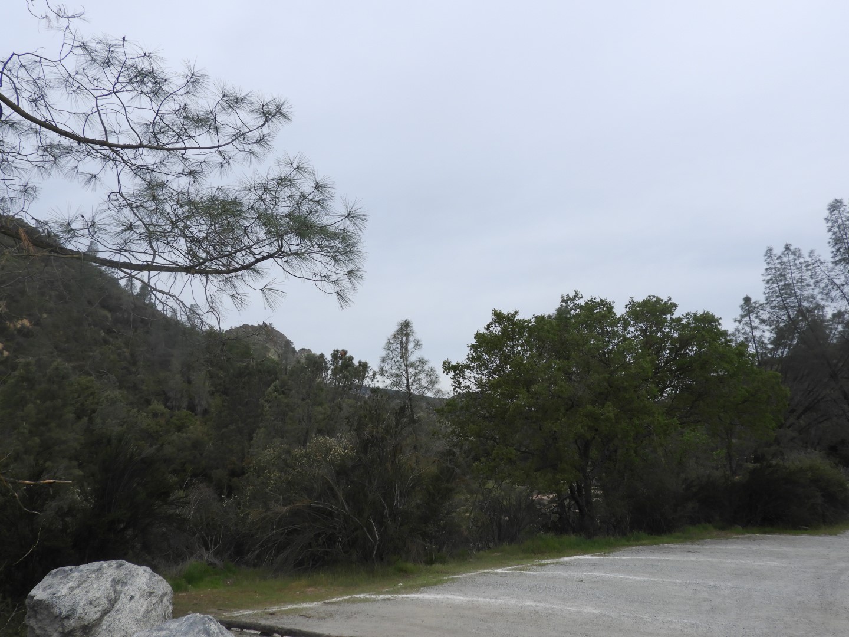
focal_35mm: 30
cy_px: 318
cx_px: 424
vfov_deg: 46.8
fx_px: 736
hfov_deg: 60.0
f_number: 3.5
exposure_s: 1/640
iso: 100
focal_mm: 5.4
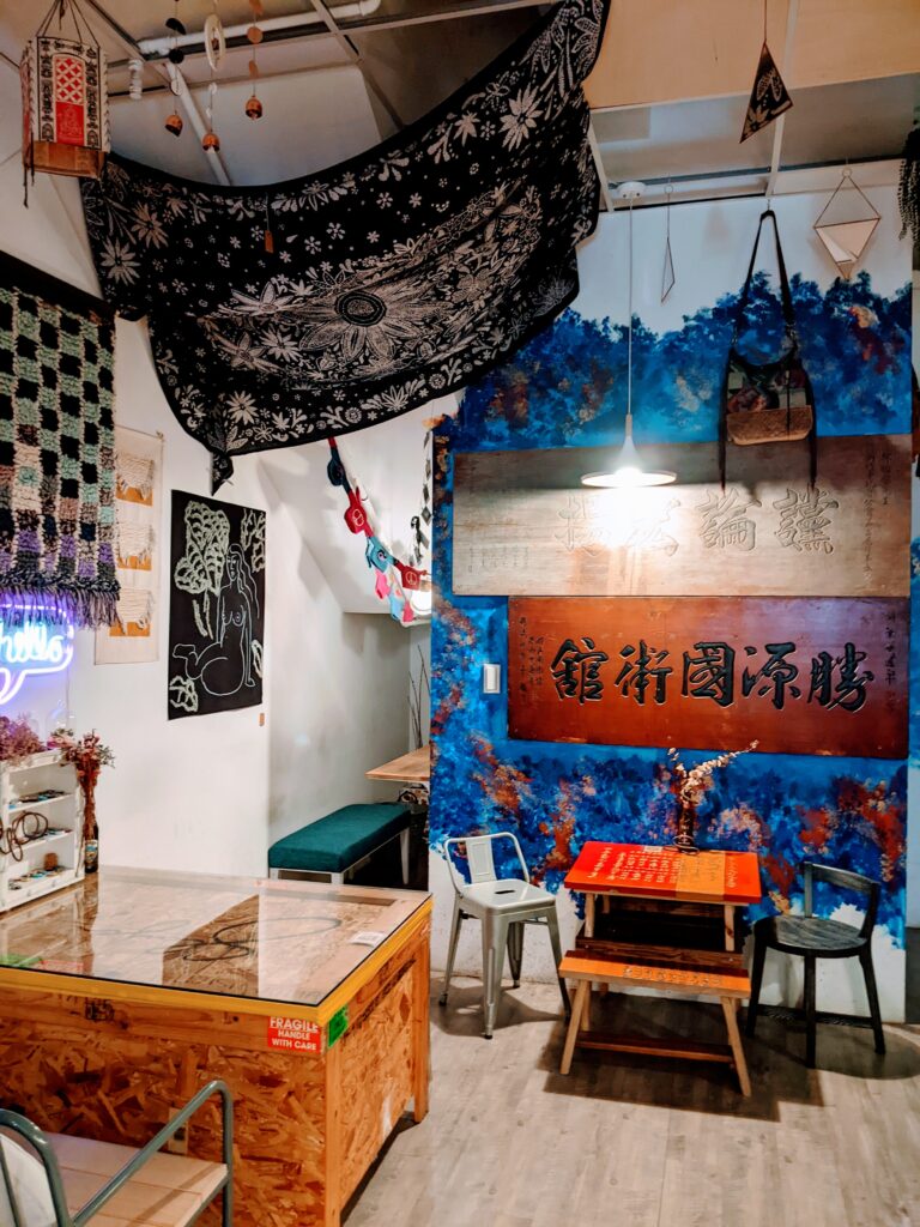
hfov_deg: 51.4
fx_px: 957
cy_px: 614
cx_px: 460
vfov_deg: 65.3
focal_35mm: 27
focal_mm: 4.44
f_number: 1.8
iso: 125
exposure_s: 1/24
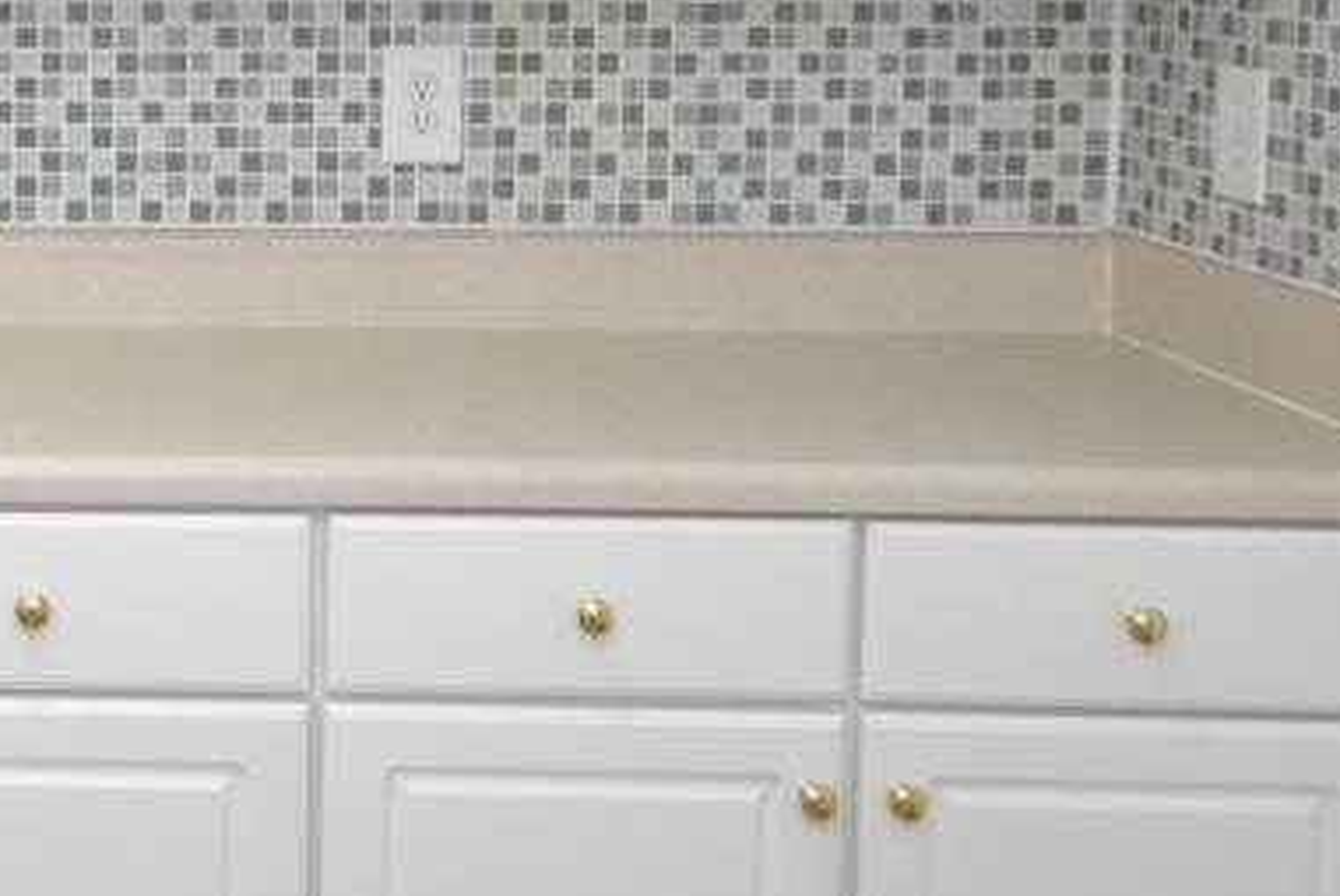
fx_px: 2199
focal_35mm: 59
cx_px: -274
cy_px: 14
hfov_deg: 29.2
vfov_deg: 22.2
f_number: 4
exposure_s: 1/30
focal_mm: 10
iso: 250
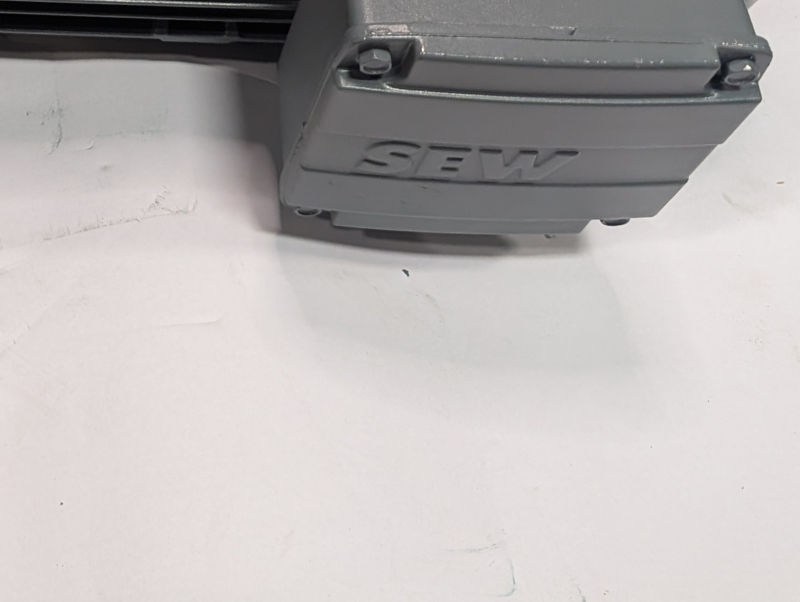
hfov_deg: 26.8
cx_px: -100
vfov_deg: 20.6
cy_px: -158
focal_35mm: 66
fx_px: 1527
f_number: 1.68
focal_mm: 6.9
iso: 702
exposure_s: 1/120
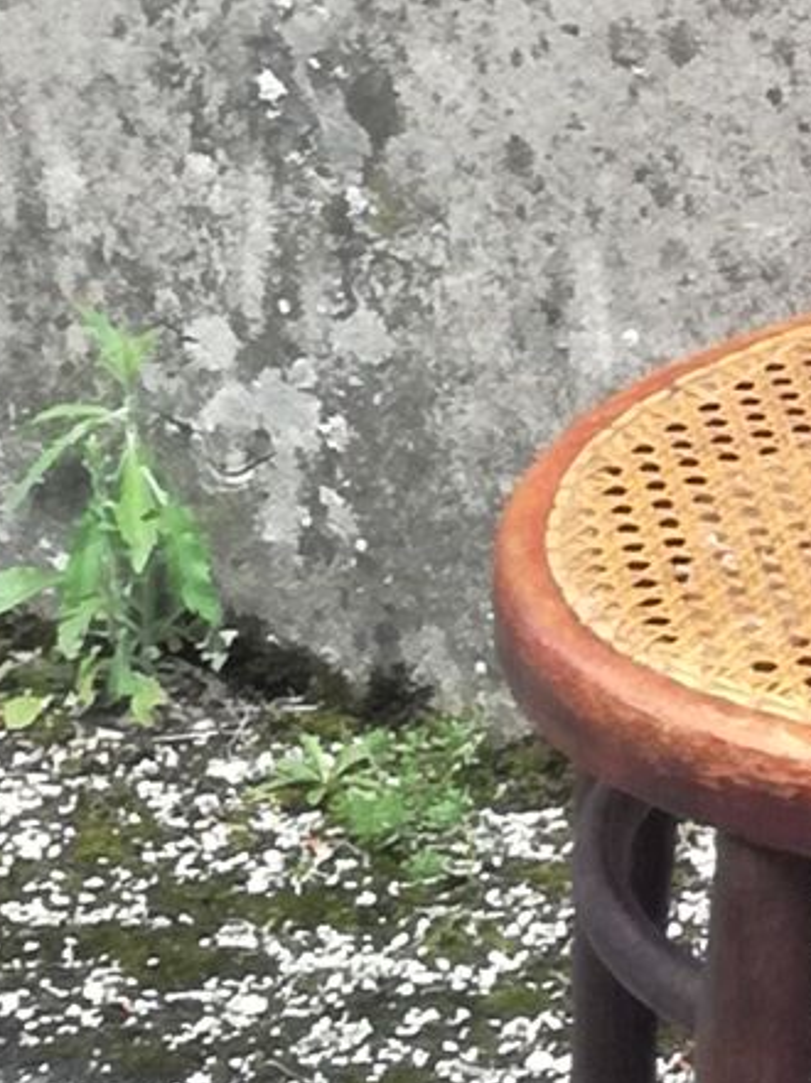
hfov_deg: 7.1
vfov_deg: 9.4
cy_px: -867
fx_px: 6257
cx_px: 1792
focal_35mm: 200
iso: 50
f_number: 2
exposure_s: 1/202
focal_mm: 3.79
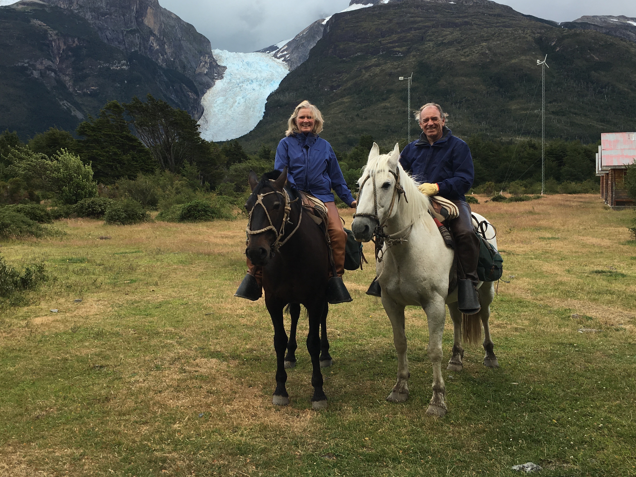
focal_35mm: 36
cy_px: 209
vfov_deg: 39.6
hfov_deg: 51.3
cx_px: 296
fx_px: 661
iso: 25
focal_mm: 4.15
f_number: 2.2
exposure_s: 1/519
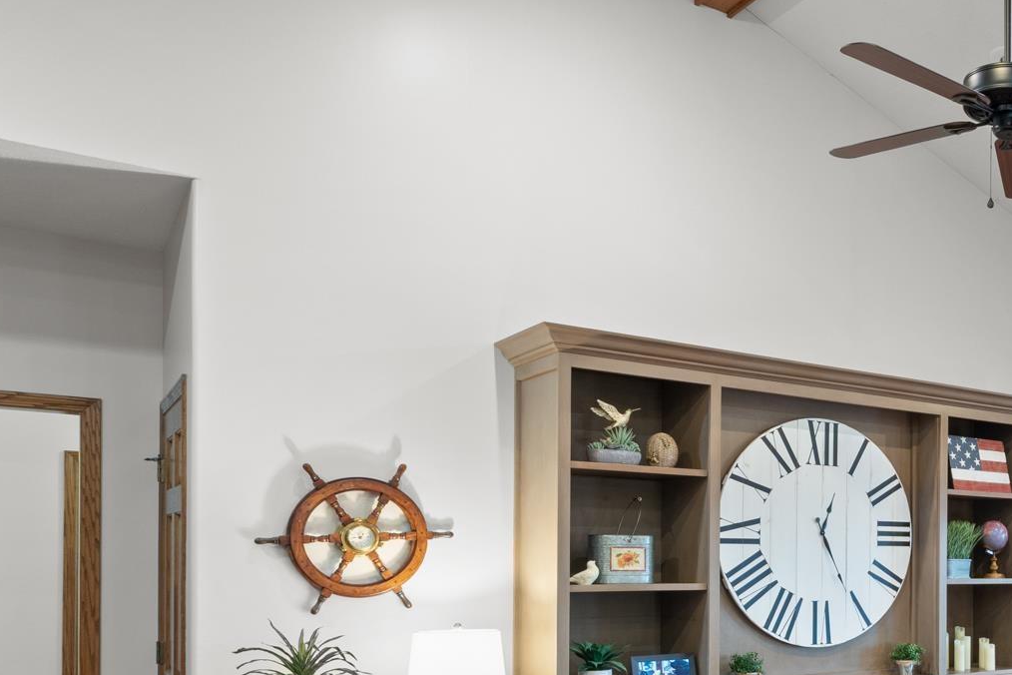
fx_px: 1040
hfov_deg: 43.8
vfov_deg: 34.8
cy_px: 542
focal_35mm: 37
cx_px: 1027
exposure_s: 2
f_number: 9
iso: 200
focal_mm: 10
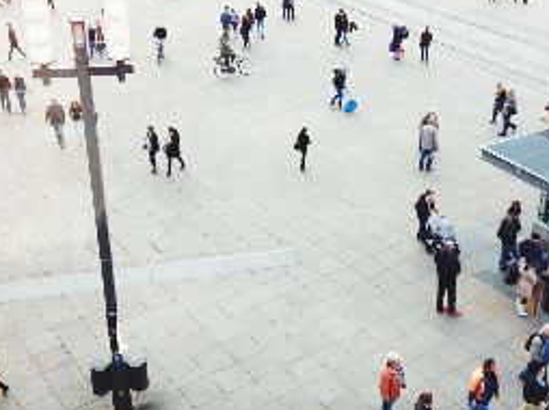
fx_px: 824
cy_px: 160
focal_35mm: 52
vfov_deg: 27.9
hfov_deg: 36.8
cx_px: 251
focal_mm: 4.12
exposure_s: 1/60
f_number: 2.4
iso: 64
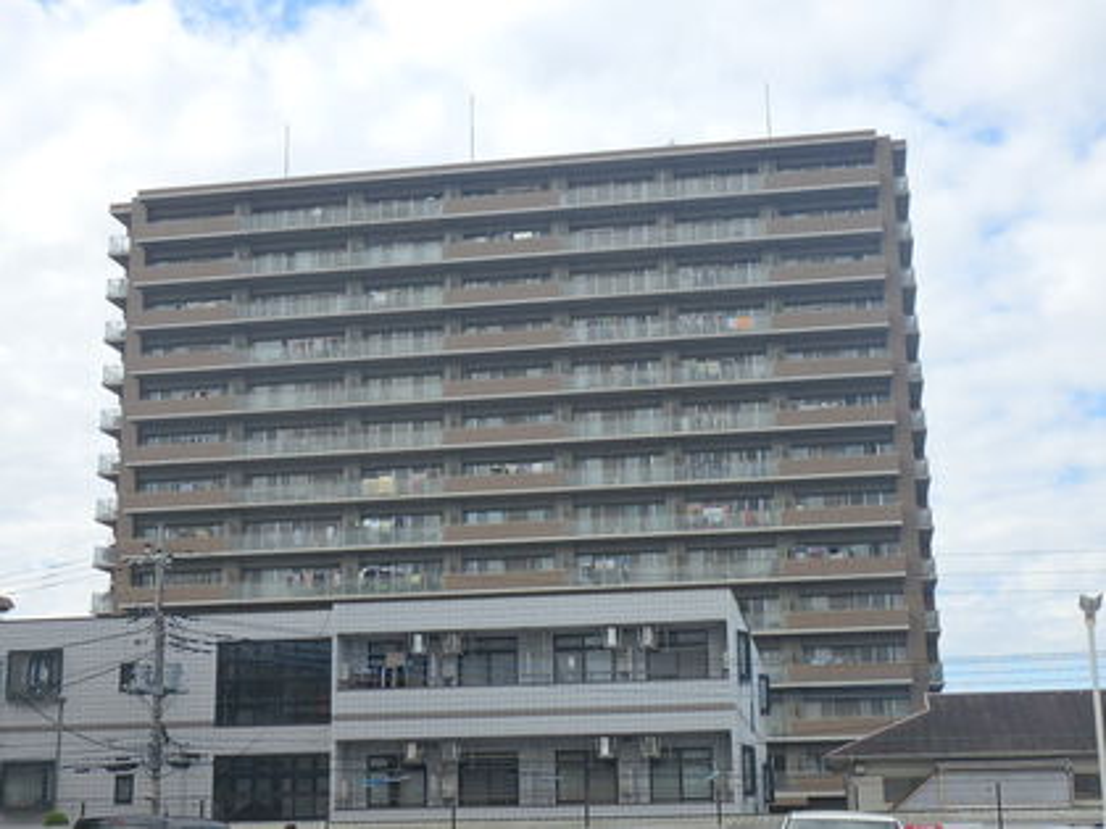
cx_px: 553
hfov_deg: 38.9
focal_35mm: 49
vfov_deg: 29.7
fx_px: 1566
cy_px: 414
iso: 125
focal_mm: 8.7
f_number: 5.2
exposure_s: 1/400
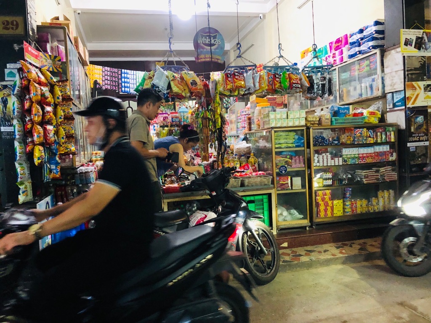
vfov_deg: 49.7
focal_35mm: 28
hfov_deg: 63.4
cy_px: 162
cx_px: 216
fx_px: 349
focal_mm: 3.99
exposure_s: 1/13
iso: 100
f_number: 1.8
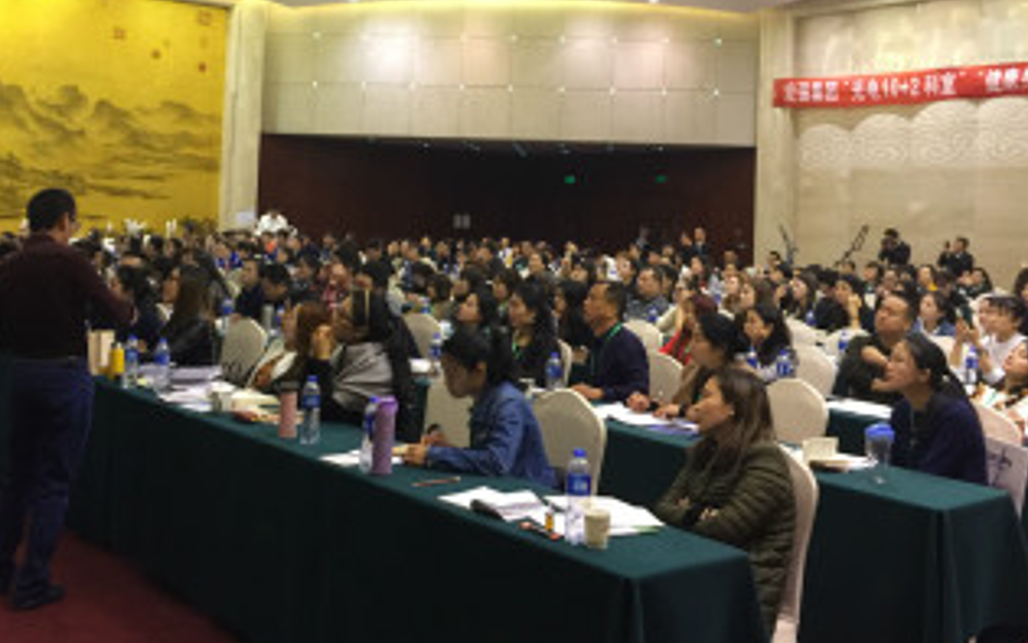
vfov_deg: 32.3
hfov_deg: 50.3
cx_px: 460
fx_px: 1093
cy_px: 180
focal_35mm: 39
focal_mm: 4.15
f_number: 2.2
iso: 160
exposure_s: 1/17
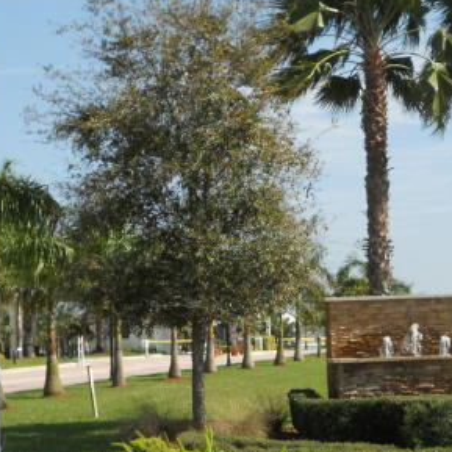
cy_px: 363
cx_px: 382
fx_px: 1330
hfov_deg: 19.0
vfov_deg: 19.1
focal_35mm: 90
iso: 80
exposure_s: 1/500
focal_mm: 8.2
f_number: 4.3
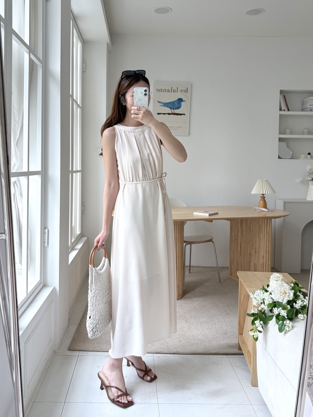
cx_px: 156
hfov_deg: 53.1
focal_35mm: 26
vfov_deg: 67.3
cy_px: 208
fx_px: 313
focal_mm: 5.96
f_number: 1.6
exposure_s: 1/120
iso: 64
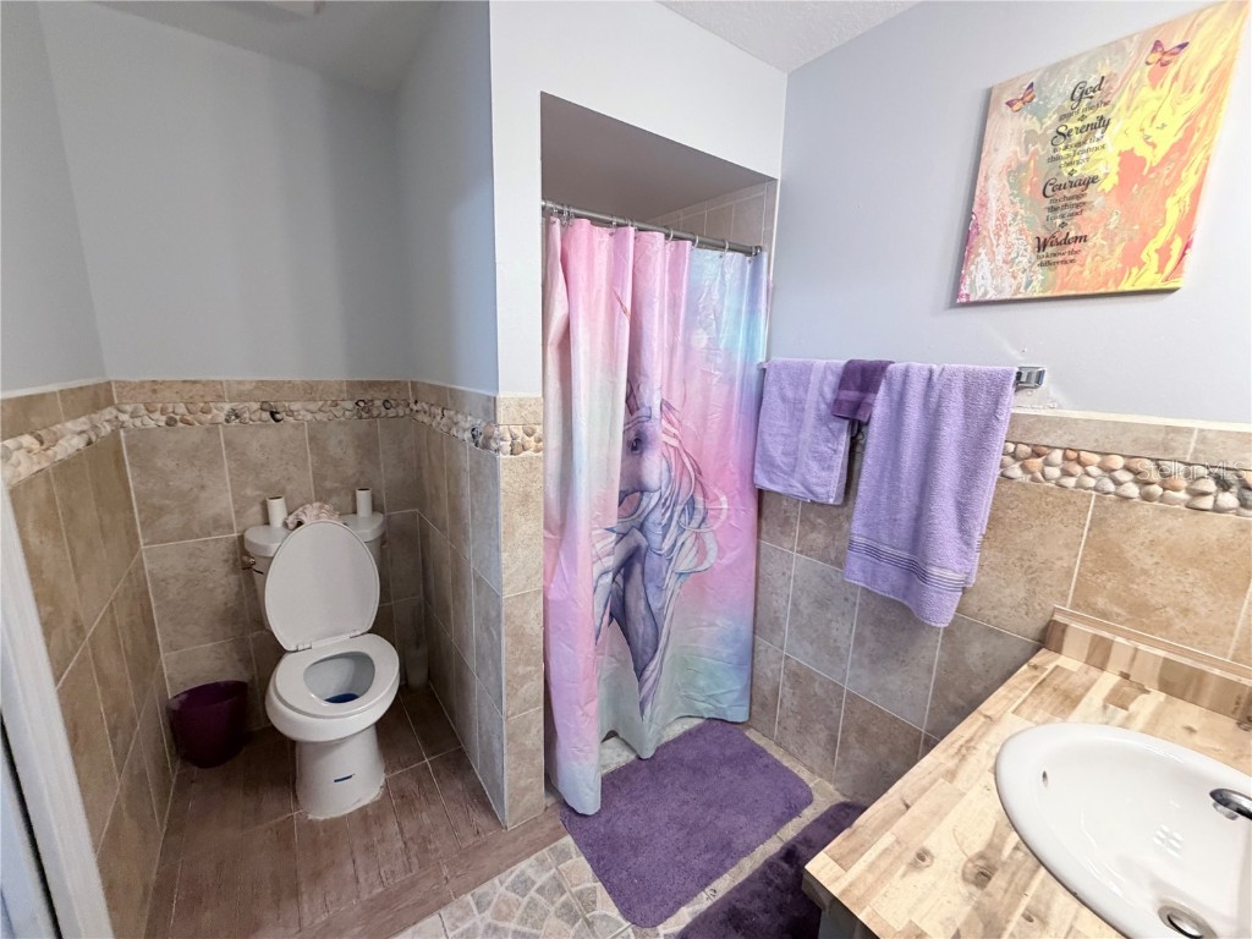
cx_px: 626
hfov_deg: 102.1
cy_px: 470
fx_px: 506
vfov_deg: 85.7
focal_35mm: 14
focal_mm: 2.22
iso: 320
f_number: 2.2
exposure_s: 1/60
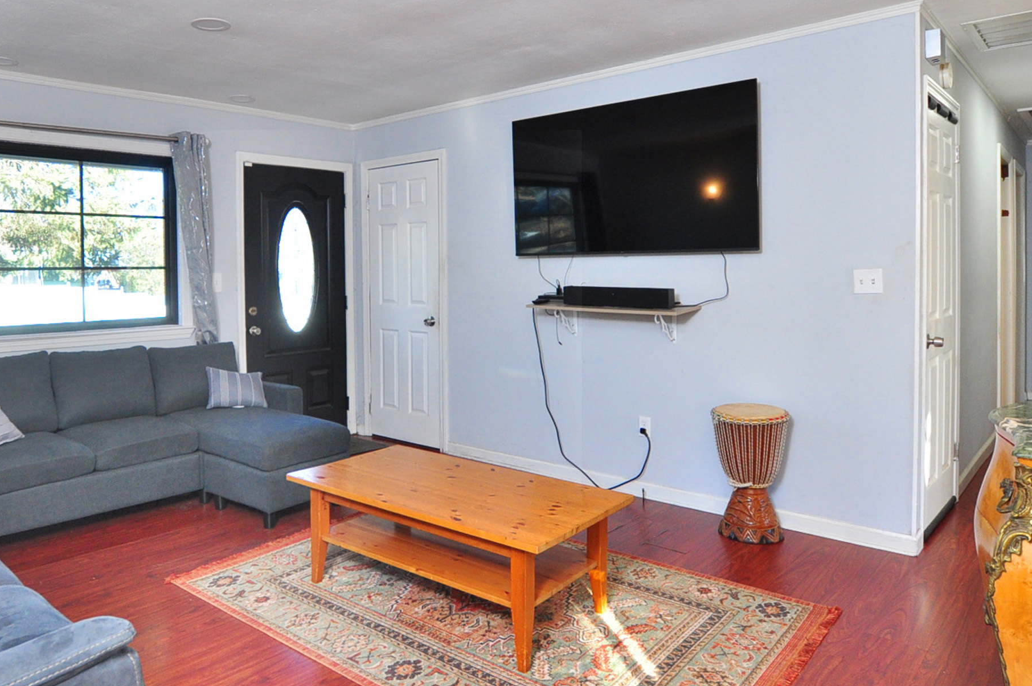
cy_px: 275
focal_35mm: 24
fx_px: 687
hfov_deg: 72.6
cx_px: 391
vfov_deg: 52.7
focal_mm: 10
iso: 640
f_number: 4.5
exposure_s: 1/100
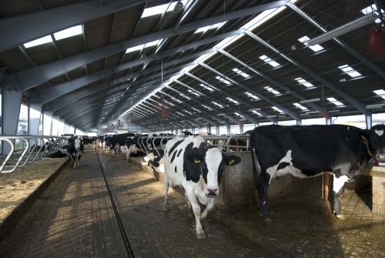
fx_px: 257
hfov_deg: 73.7
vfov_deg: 53.3
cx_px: 192
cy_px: 129
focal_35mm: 24
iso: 200
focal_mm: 16
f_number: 4
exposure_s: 1/60
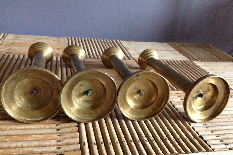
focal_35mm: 37
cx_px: 118
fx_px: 239
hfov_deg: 51.9
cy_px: 80
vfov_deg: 35.9
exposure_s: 1/15
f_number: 2.4
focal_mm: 4.28
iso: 500
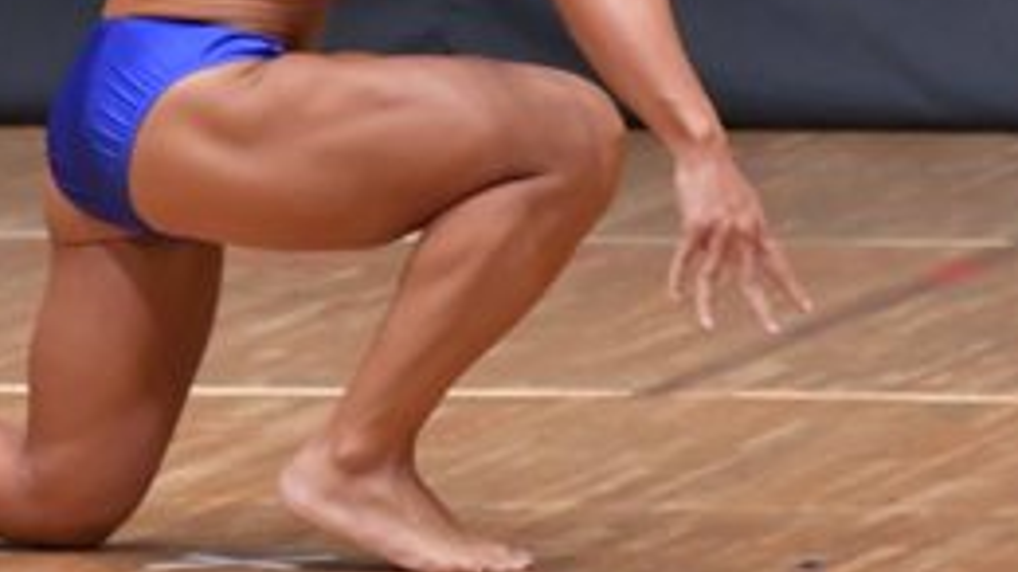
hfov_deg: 2.3
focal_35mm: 936
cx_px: 151
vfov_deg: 1.3
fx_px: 25255
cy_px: -180
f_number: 5.6
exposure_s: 1/400
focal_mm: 200
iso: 6400
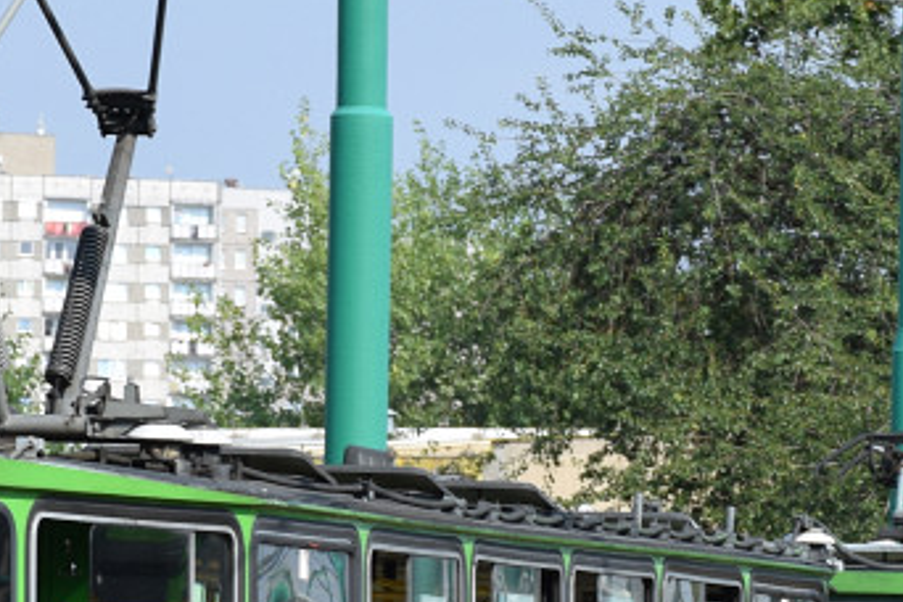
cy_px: 533
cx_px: 584
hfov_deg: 4.4
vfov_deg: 2.9
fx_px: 11863
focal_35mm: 473
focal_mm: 90
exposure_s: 1/200
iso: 100
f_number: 8
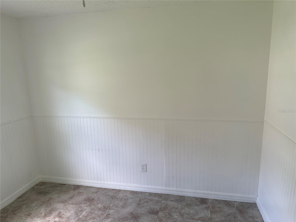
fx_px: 205
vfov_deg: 56.8
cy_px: 111
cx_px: 148
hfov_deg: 71.6
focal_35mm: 24
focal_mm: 6.86
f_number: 1.78
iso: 100
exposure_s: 1/121
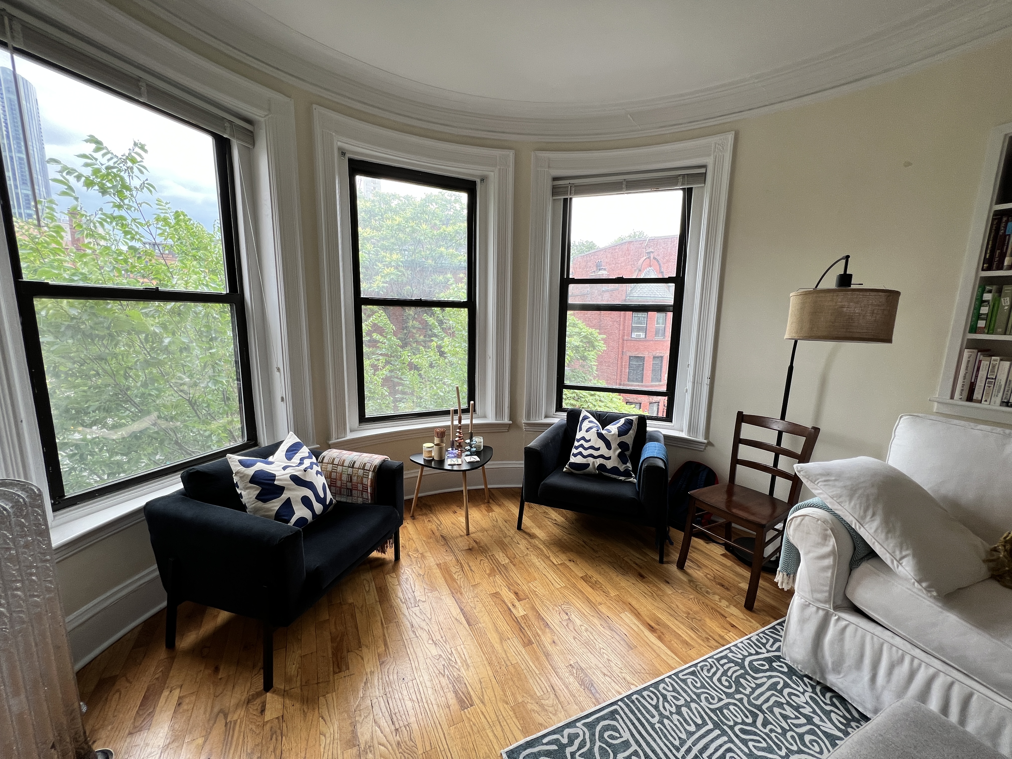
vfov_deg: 89.9
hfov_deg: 106.2
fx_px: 380
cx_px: 506
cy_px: 380
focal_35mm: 13
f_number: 1.8
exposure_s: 1/99
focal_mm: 1.57
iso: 32
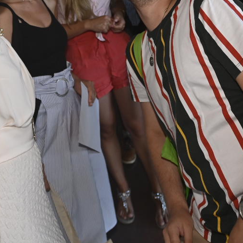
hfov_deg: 36.8
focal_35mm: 46
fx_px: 365
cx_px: 128
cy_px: -13
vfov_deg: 33.0
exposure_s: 1/250
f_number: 4
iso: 200
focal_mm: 17
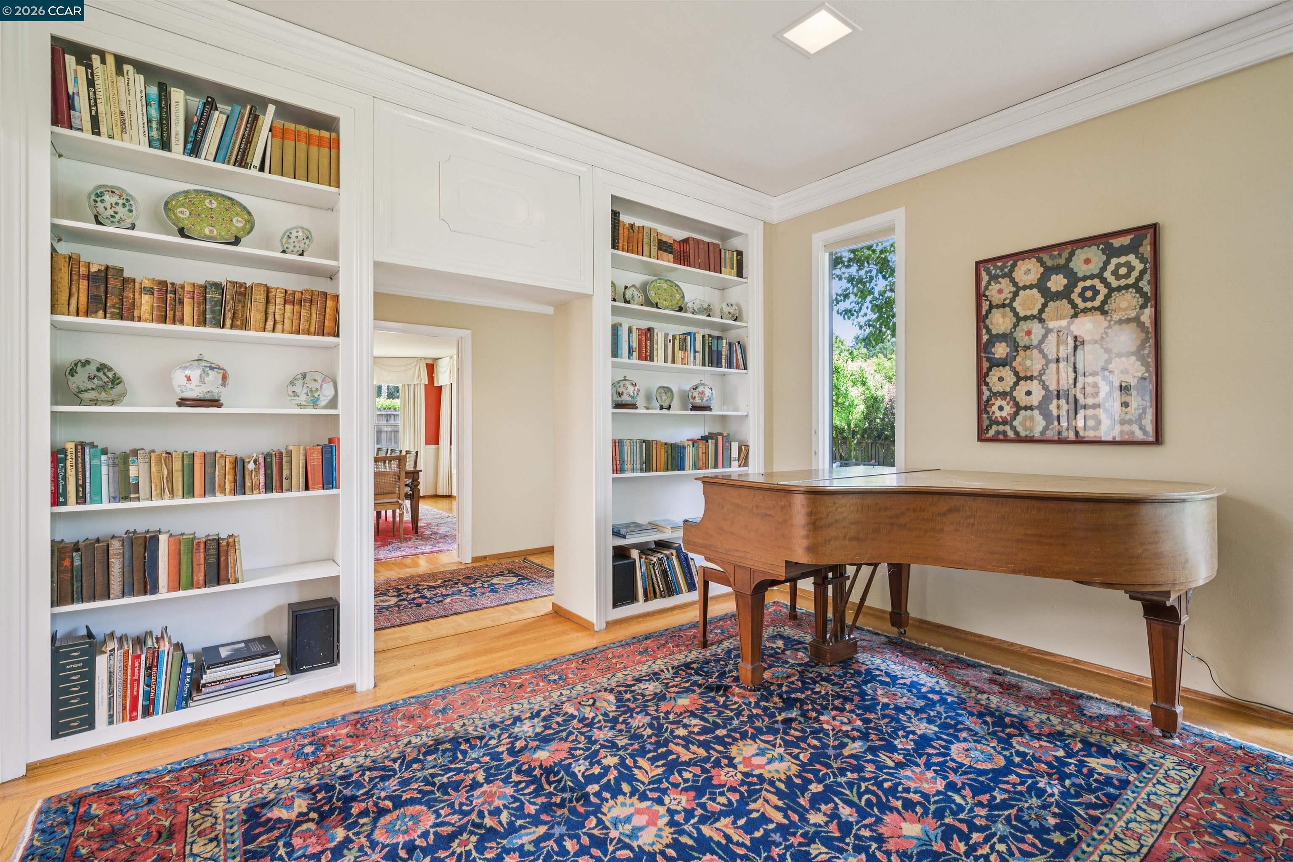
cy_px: 431
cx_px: 646
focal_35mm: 16
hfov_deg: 95.0
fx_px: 593
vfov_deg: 72.1
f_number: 9
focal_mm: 16.5
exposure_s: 1/8
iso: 400
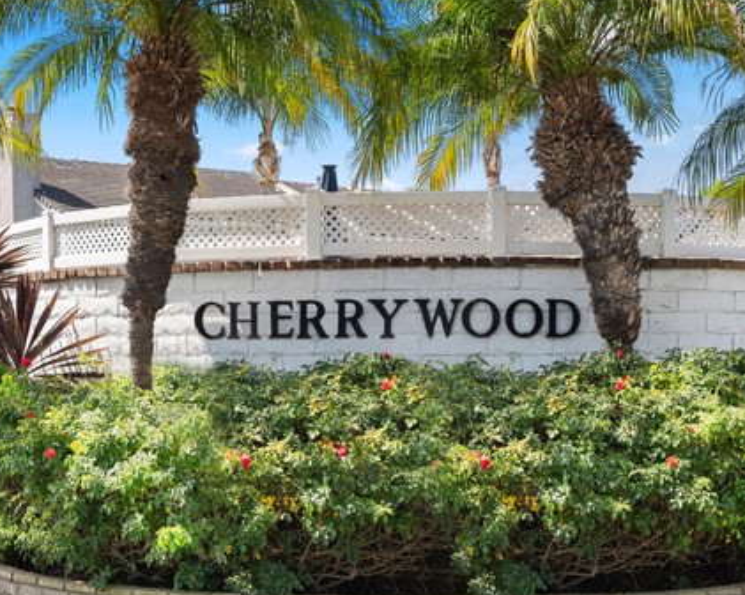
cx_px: 368
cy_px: 371
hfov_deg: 37.4
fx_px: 1101
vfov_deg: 30.1
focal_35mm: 50
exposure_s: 1/100
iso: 640
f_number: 9
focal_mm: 35
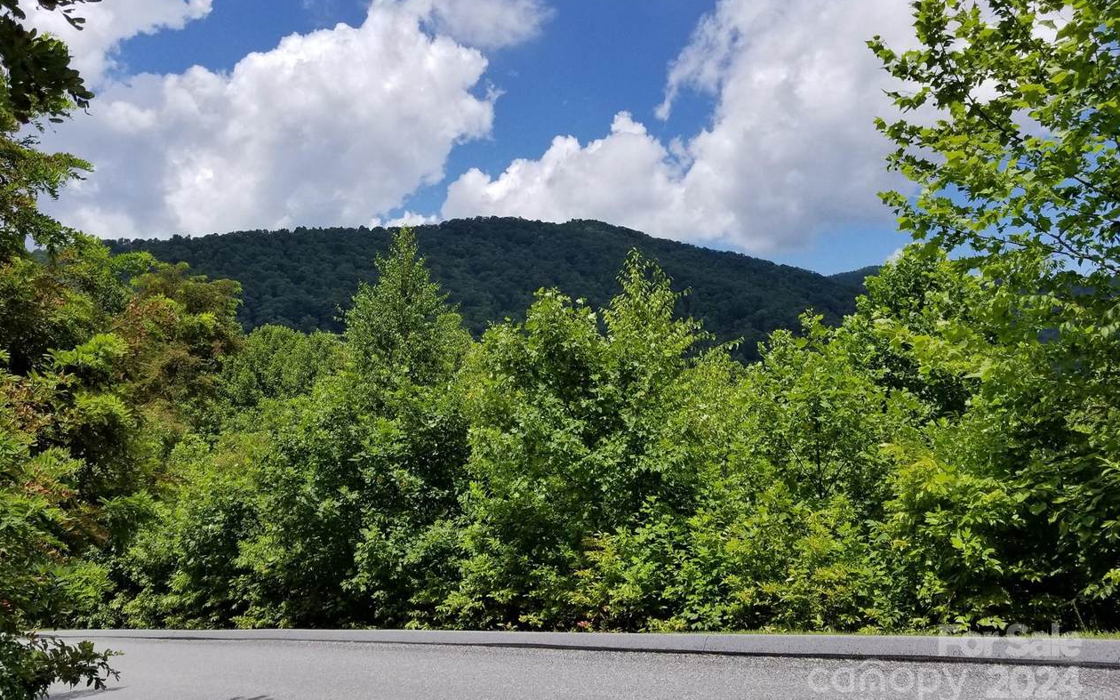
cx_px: 553
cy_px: 302
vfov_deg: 44.4
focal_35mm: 28
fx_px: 855
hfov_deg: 66.5
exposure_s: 1/3256
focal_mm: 4.25
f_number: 1.7
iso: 50
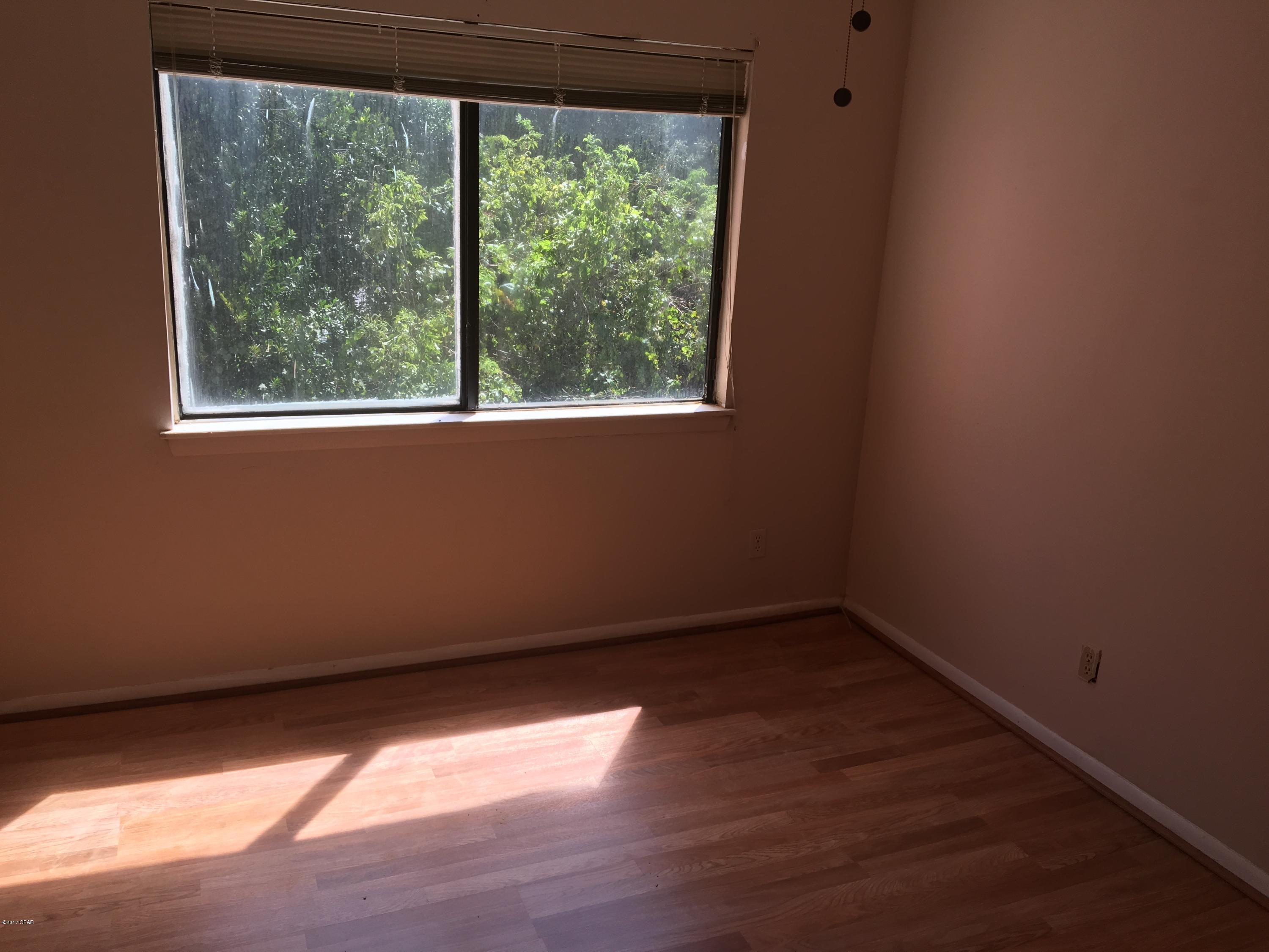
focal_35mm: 29
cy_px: 476
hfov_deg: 61.7
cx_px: 634
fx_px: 1063
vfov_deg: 48.2
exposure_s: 1/377
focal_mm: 4.15
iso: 25
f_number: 2.2
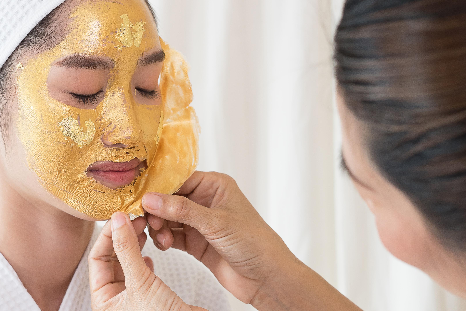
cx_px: 144
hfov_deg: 21.8
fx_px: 1204
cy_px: 118
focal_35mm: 93
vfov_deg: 14.7
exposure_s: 1/50
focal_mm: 50
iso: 400
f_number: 4
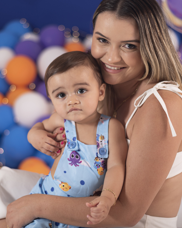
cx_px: 58
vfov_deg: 24.8
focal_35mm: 77
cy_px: 112
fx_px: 519
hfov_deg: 19.8
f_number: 2
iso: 125
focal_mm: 50
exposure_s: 1/200
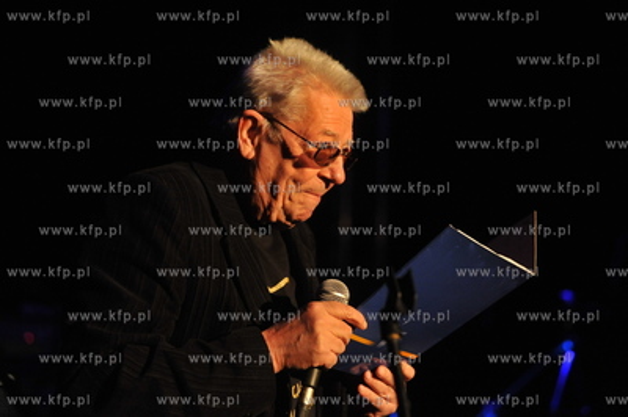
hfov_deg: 18.3
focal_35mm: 112
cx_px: 314
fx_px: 1952
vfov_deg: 12.2
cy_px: 208
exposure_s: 1/250
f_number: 4
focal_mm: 112
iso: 2500
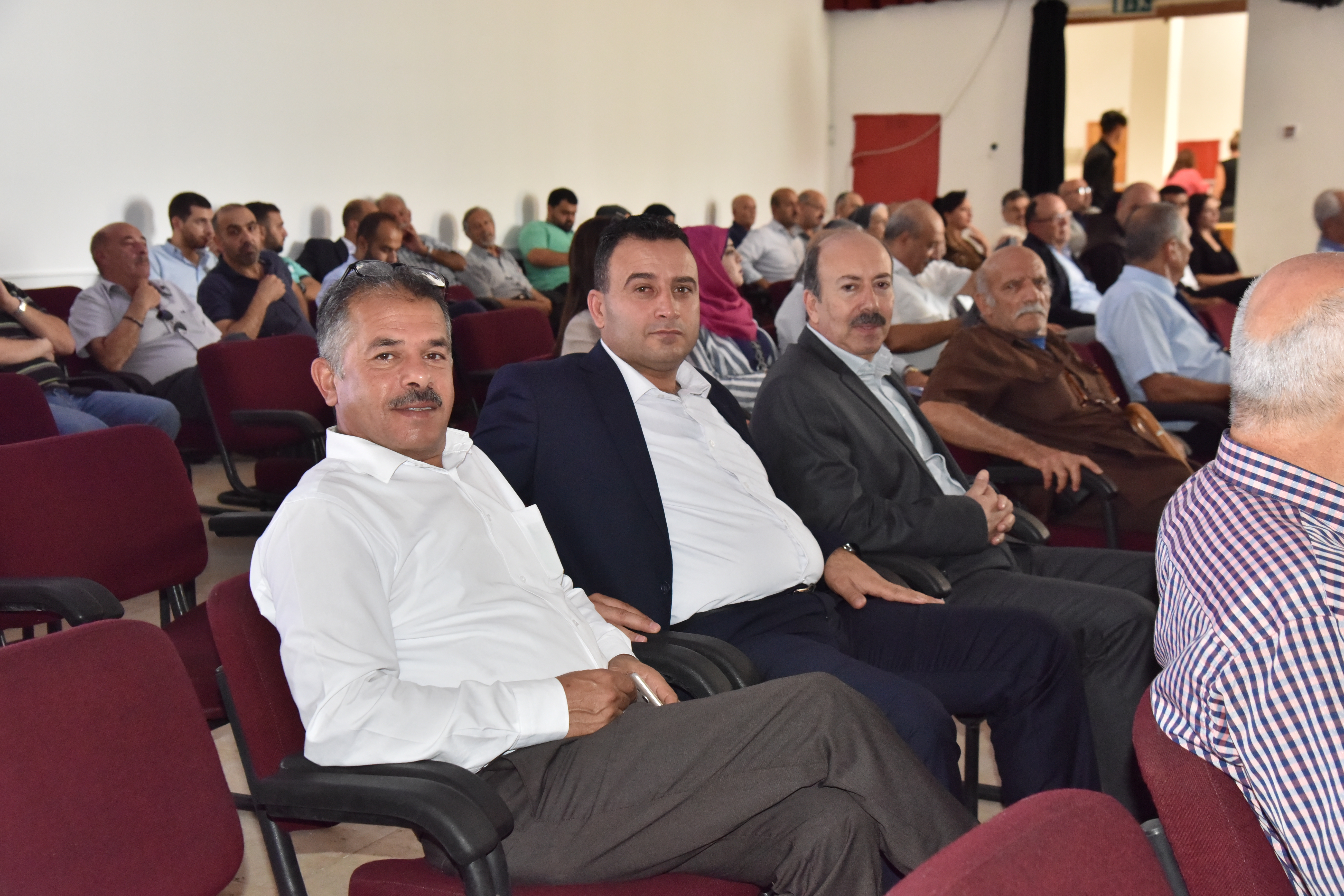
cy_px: 448
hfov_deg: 39.6
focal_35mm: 50
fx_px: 1867
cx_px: 672
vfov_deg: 27.0
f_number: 7.1
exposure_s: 1/100
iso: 3200
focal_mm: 50
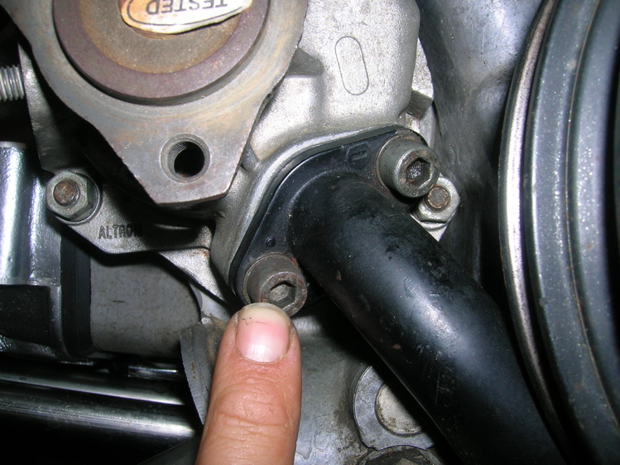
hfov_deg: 54.0
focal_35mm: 34
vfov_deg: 41.8
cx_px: 310
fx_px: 609
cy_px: 232
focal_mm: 5.7
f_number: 4.9
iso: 50
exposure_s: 1/60.1
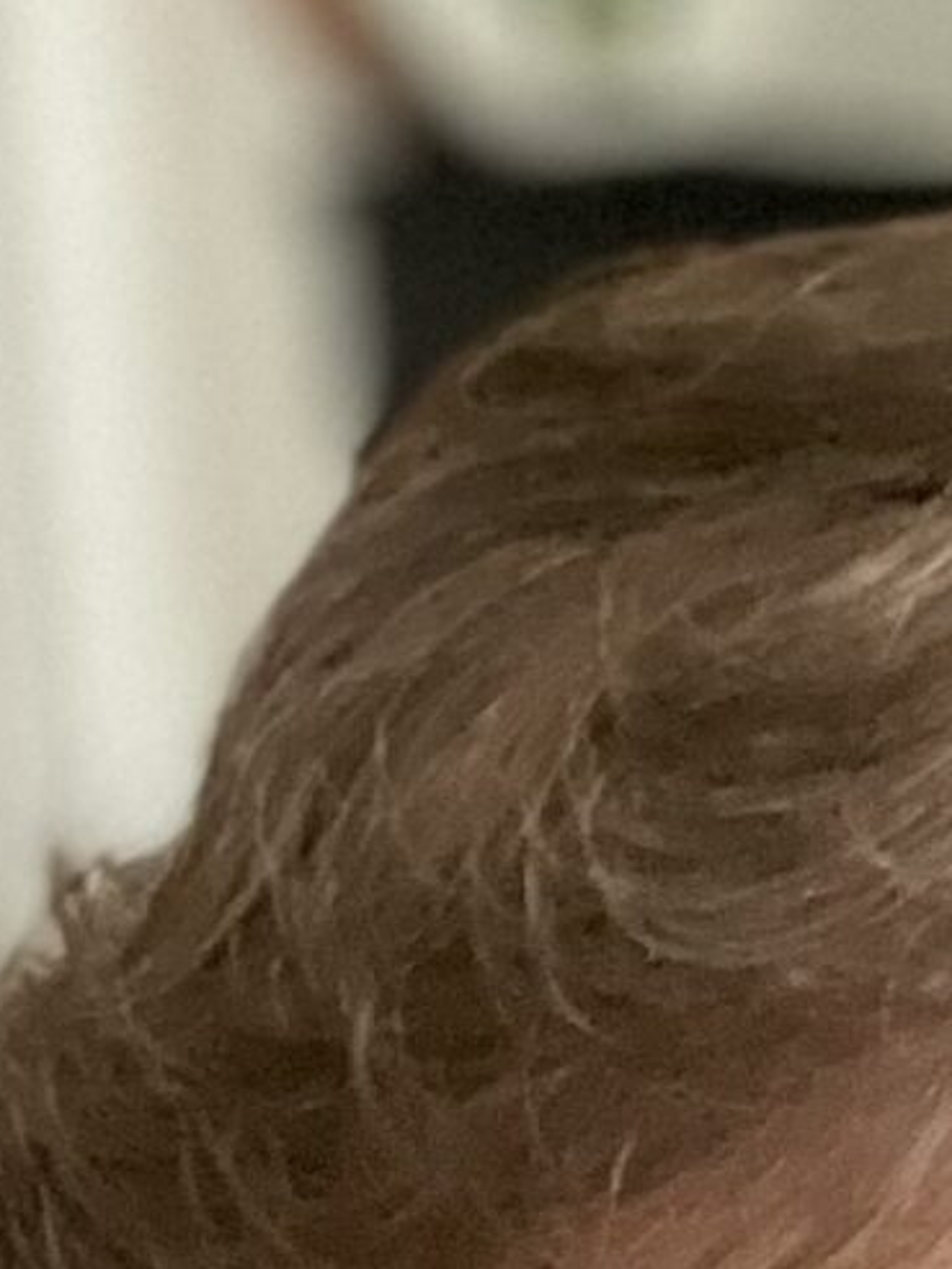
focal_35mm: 156
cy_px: 3007
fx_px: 5720
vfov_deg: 10.8
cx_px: 1427
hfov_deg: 9.3
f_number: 2.2
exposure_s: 1/40
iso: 400
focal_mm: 2.71
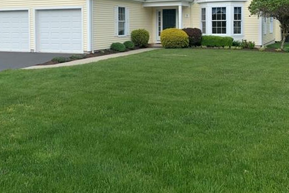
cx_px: 123
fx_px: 361
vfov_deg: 29.1
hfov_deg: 43.5
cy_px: 34
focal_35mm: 45
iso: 25
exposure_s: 1/1845
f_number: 1.8
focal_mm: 4.25
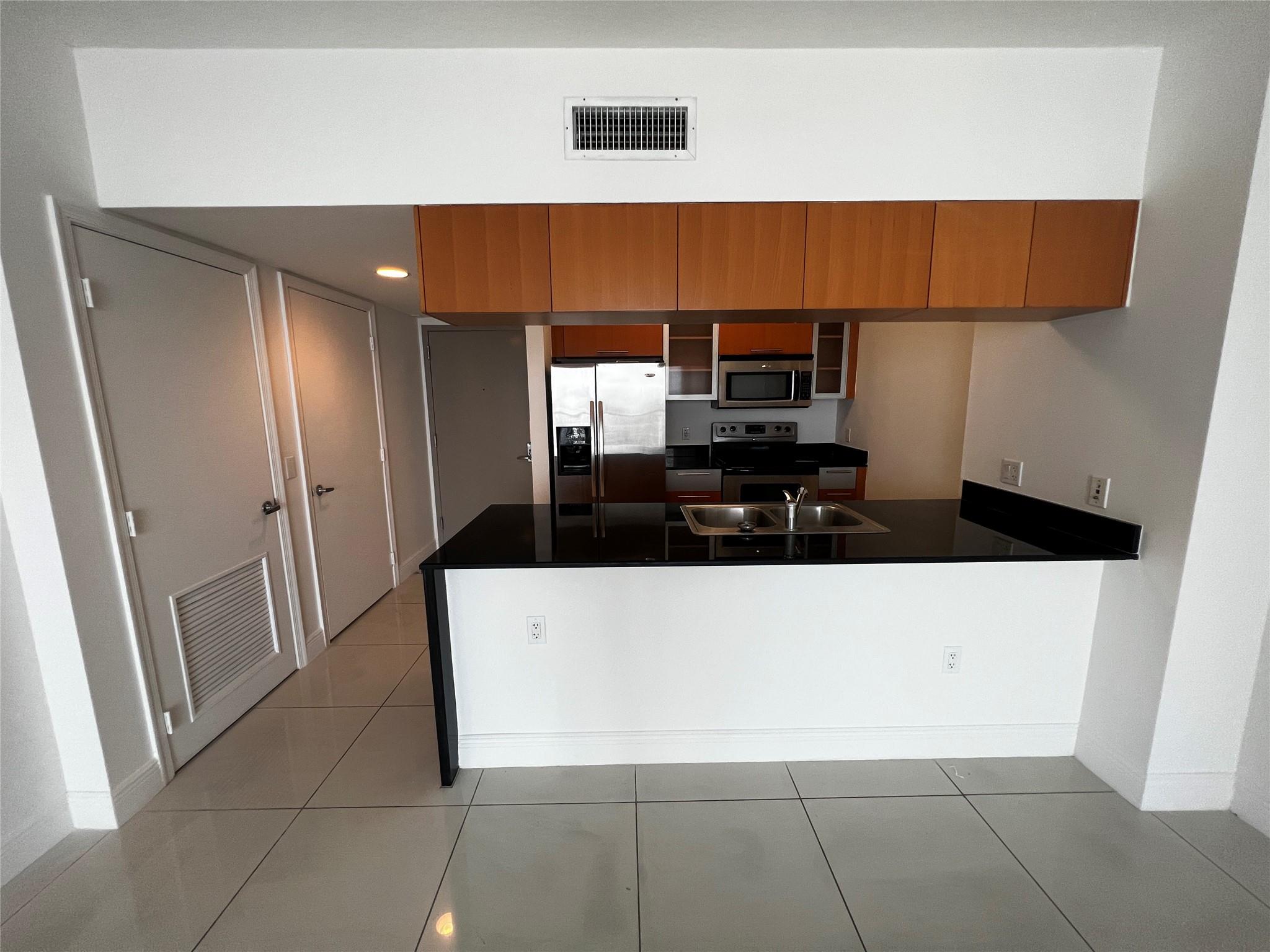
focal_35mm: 13
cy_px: 476
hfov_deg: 106.2
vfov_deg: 89.9
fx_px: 477
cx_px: 635
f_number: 1.8
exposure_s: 1/120
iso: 160
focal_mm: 1.57
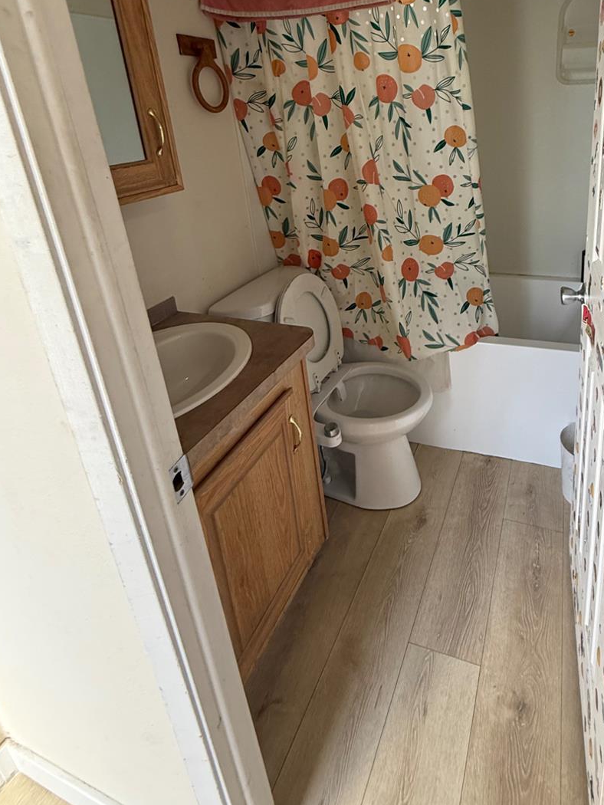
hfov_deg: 64.4
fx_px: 465
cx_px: 400
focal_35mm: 20
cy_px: 246
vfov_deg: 78.1
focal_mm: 2.22
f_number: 2.2
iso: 200
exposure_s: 1/120
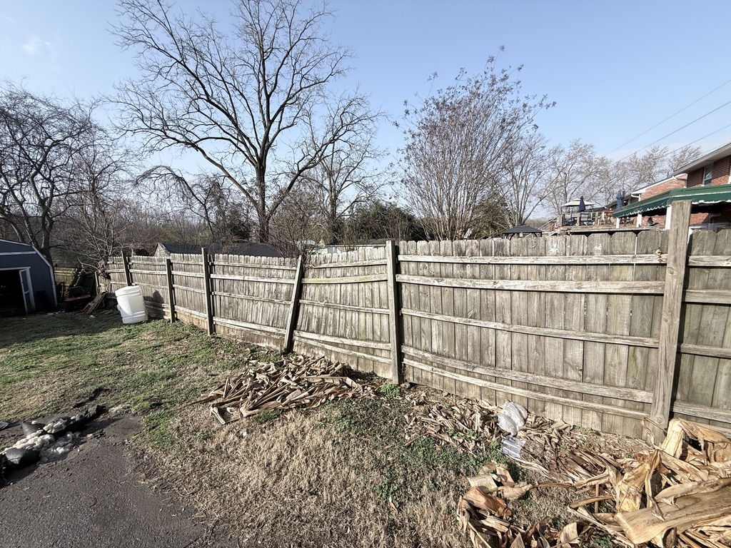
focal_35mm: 14
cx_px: 366
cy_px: 274
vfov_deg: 85.7
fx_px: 296
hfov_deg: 102.1
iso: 50
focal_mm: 2.22
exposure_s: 1/1497
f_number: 2.2
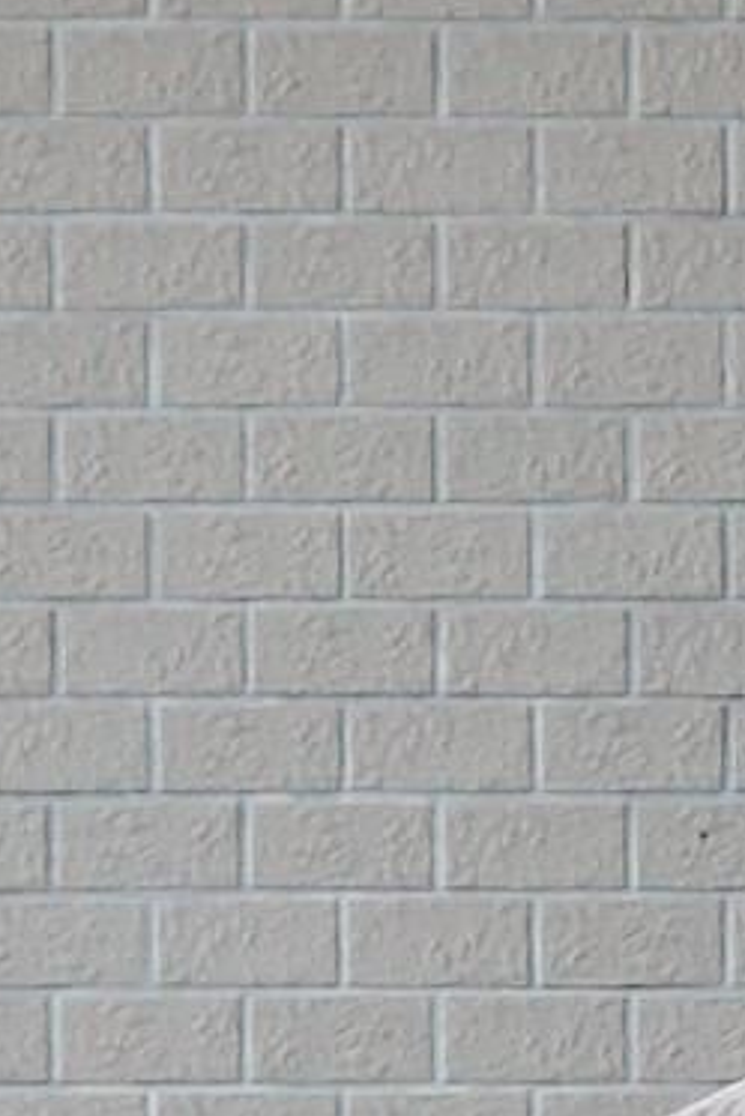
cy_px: 2118
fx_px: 6729
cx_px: 933
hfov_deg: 6.3
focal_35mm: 217
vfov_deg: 9.0
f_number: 4.5
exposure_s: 1/160
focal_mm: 45
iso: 1000
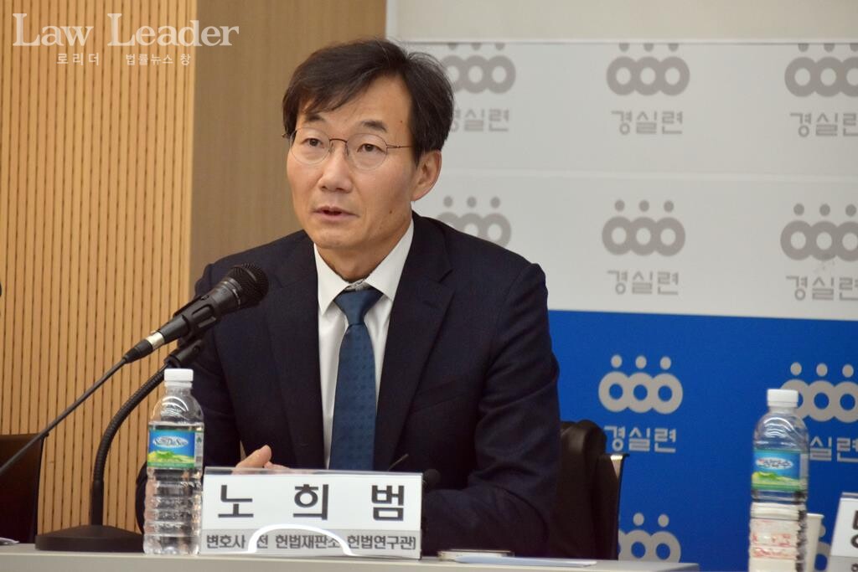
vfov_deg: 5.9
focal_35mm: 232
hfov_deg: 8.9
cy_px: 286
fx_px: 5542
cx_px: 429
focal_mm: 155
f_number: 6
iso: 1250
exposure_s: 1/250
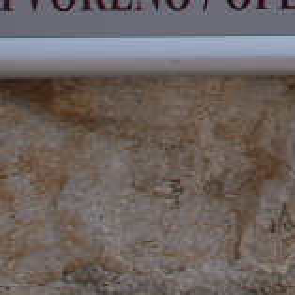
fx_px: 2246
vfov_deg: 7.1
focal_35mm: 233
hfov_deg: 7.0
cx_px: 737
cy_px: -364
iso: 100
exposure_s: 1/250
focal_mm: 24.38
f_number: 8
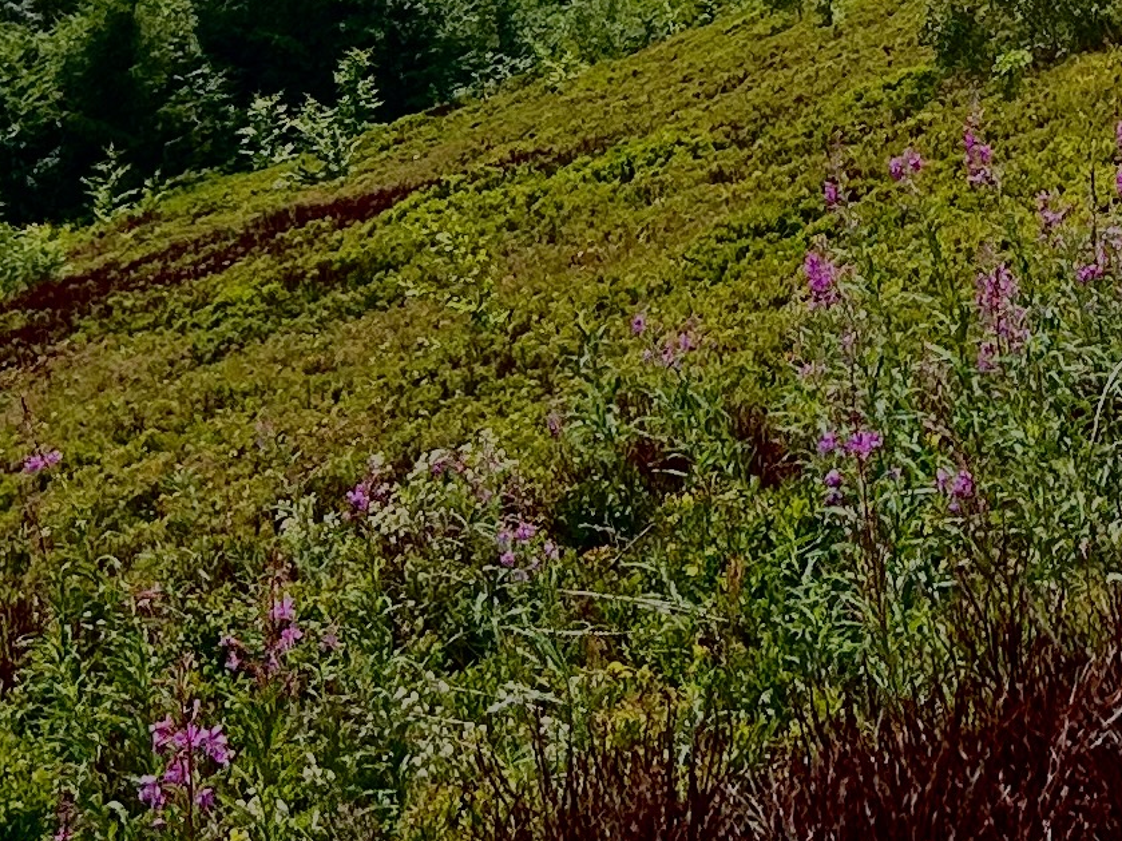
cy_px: -864
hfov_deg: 15.0
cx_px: 1519
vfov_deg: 10.8
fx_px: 4051
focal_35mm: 125
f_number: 1.5
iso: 50
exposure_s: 1/7463
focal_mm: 5.7
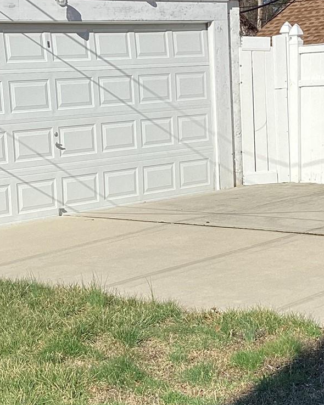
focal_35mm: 84
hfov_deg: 18.3
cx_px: 152
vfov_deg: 22.7
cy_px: 266
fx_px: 1007
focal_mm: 3.3
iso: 25
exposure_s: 1/994
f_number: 2.4
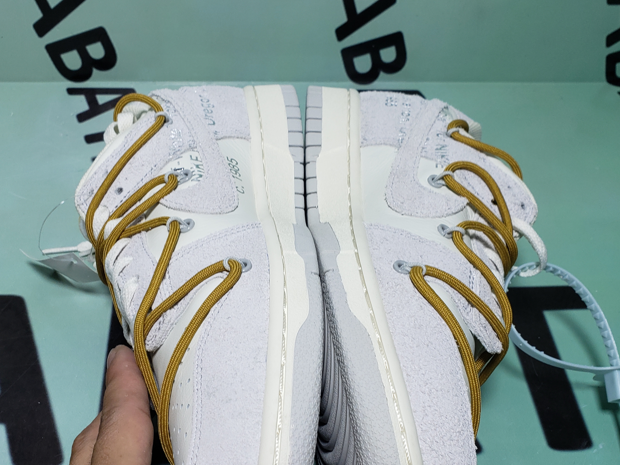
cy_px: 295
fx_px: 699
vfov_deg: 36.6
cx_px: 304
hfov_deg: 47.9
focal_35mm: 39
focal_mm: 4.3
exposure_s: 1/217
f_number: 2.4
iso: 50
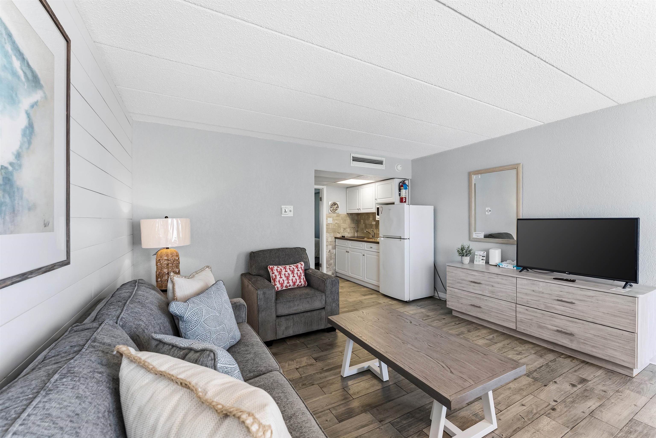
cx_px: 328
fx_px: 255
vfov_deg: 81.3
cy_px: 219
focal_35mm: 14
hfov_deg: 104.2
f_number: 7.1
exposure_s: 1/60
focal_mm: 14
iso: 640
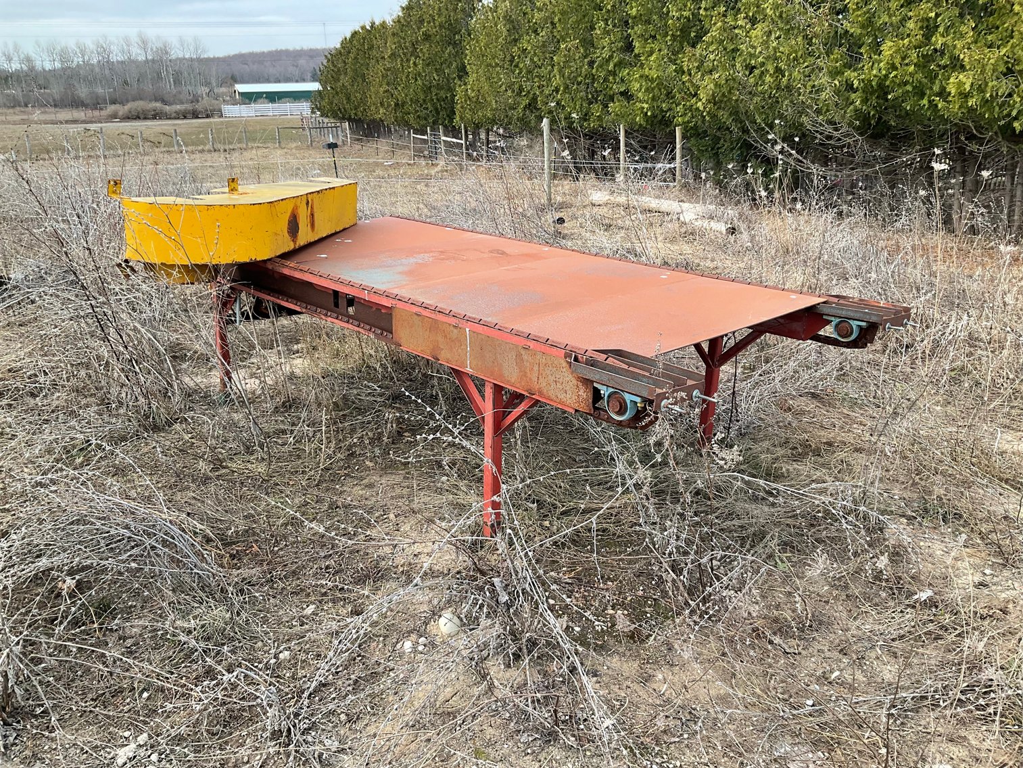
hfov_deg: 61.7
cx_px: 512
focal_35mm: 29
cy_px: 384
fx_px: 857
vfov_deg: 48.2
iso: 25
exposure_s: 1/322
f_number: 1.8
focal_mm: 3
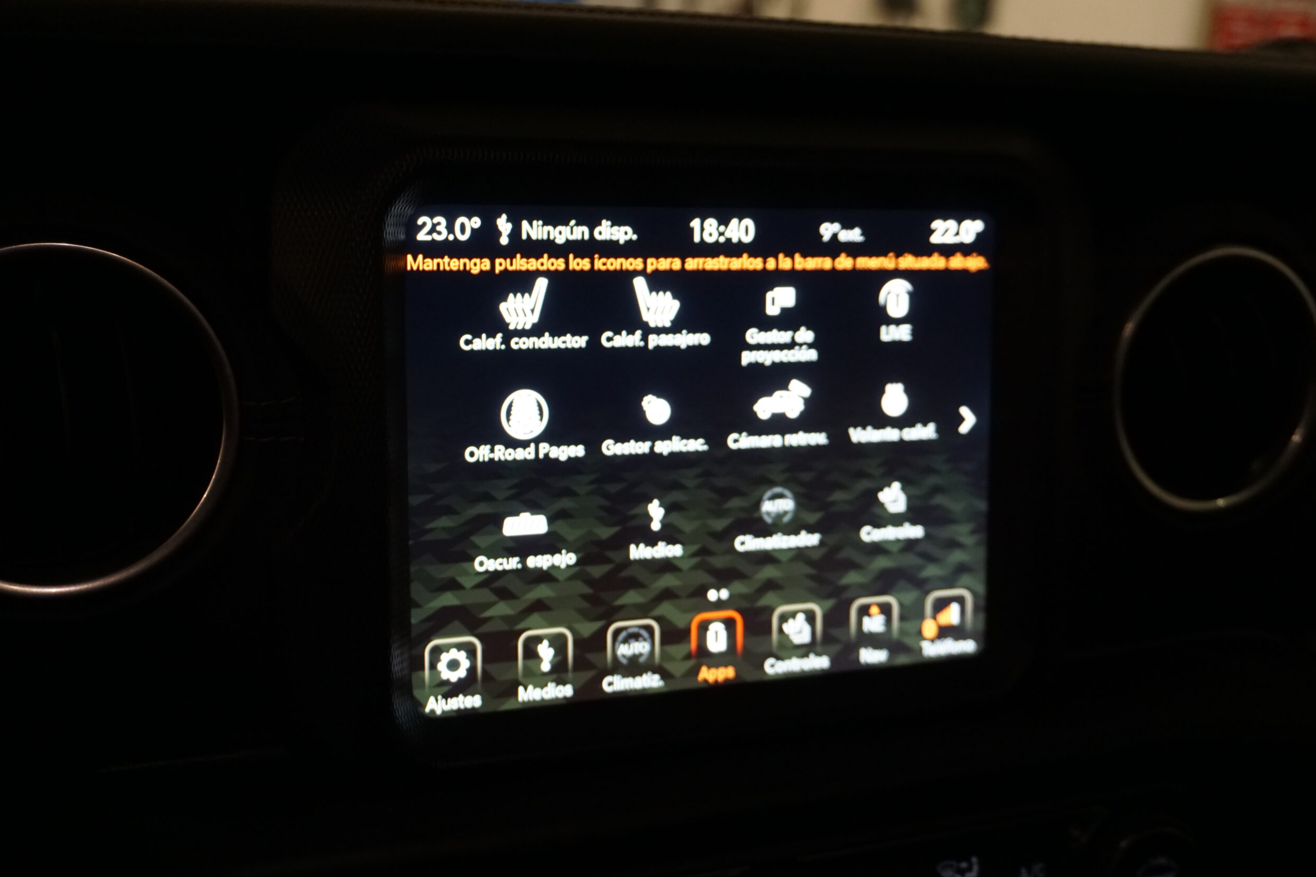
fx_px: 1572
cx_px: 646
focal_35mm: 43
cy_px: 444
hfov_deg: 45.4
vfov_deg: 31.2
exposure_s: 1/60
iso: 1000
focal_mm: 28
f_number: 4.5
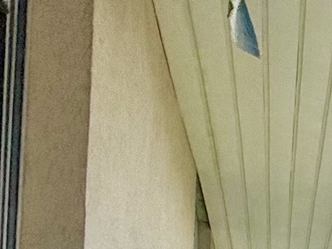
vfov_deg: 14.8
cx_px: 1008
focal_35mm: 88
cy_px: 436
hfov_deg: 11.4
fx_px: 844
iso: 50
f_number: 2.2
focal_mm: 2.22
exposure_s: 1/3289
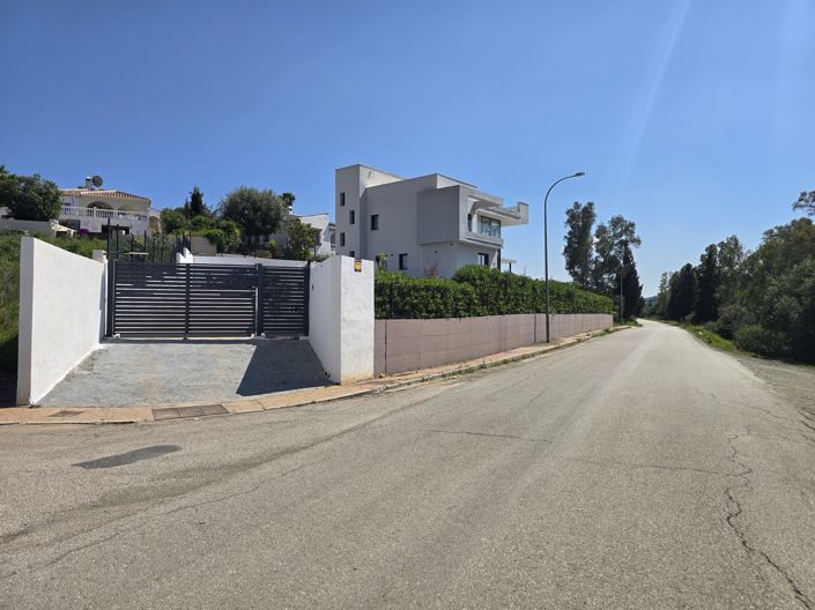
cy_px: 305
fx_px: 541
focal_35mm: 23
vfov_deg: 58.8
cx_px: 408
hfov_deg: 74.0
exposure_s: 1/1525
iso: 12
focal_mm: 6.3
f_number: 1.7
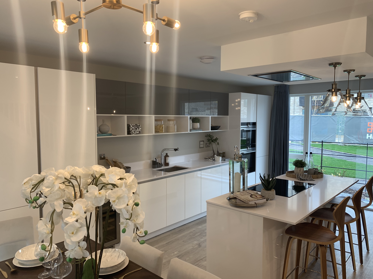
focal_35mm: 26
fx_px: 280
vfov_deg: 53.1
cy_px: 140
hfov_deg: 67.3
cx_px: 186
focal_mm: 4.25
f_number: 1.8
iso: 64
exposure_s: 1/100
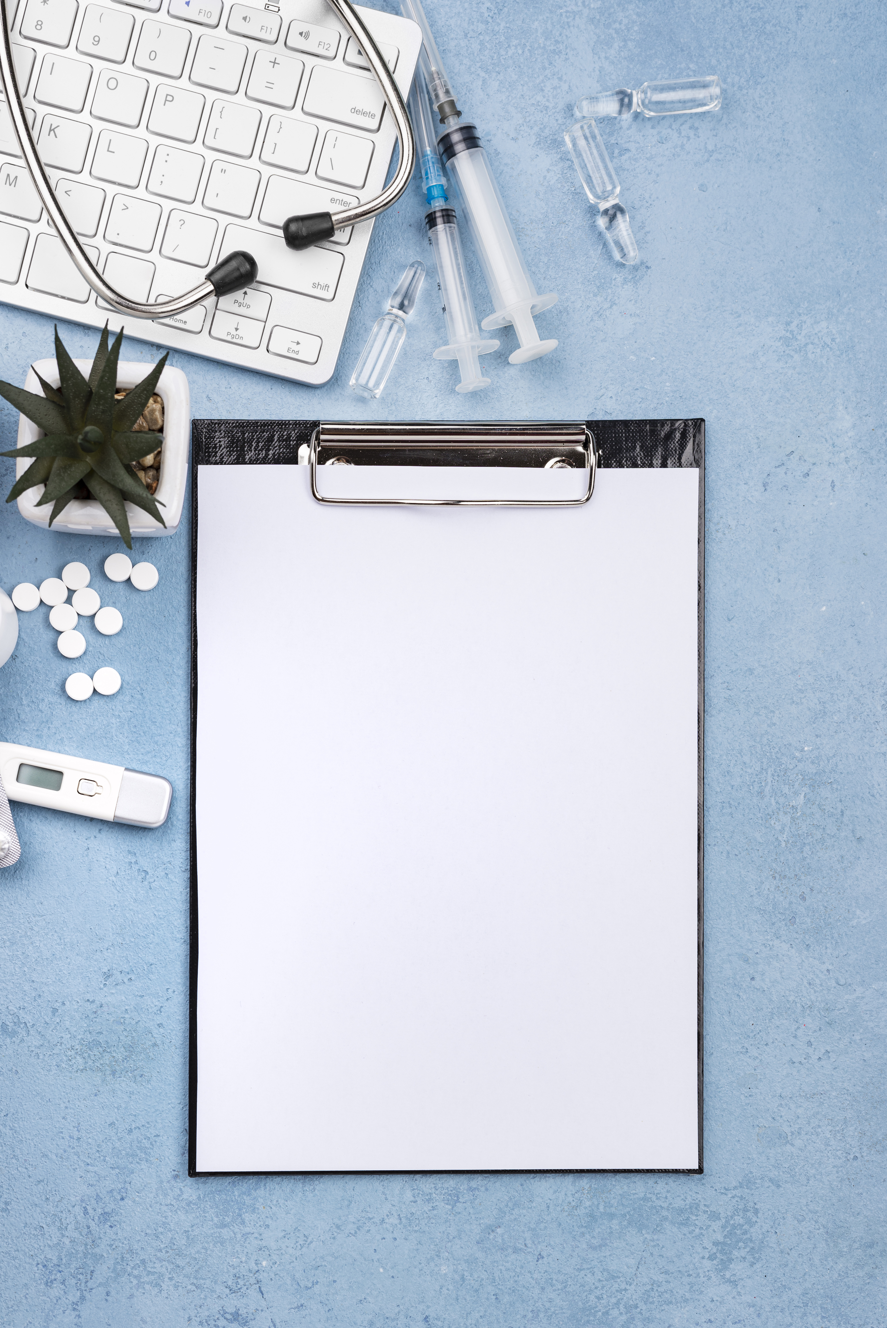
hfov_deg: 27.0
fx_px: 1846
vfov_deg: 39.6
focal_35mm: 50
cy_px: 664
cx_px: 444
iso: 100
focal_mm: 50
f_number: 9
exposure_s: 1/100
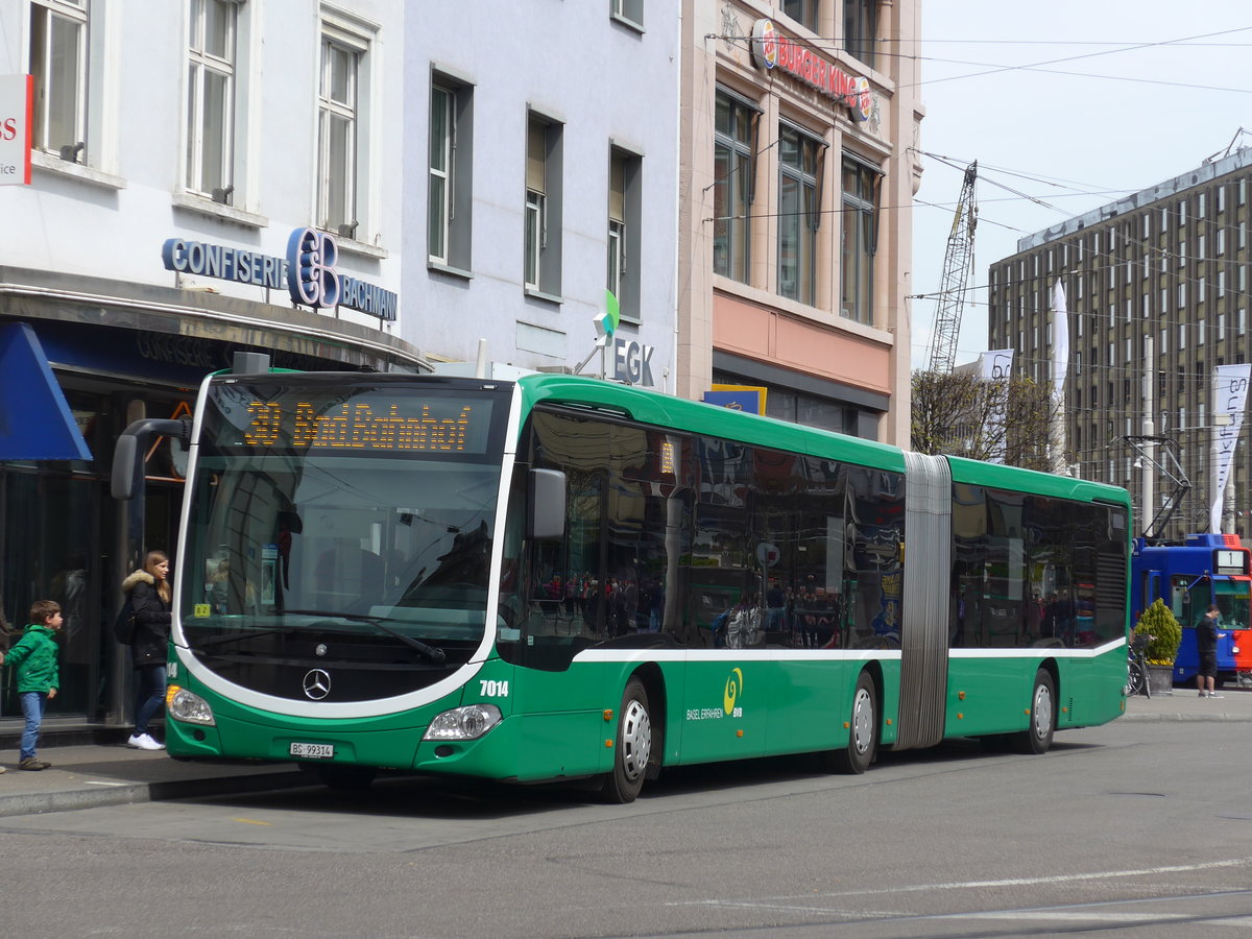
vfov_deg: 16.4
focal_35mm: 90
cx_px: 626
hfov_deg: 21.8
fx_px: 3255
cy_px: 470
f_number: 4.6
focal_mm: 18
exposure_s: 1/500
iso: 80
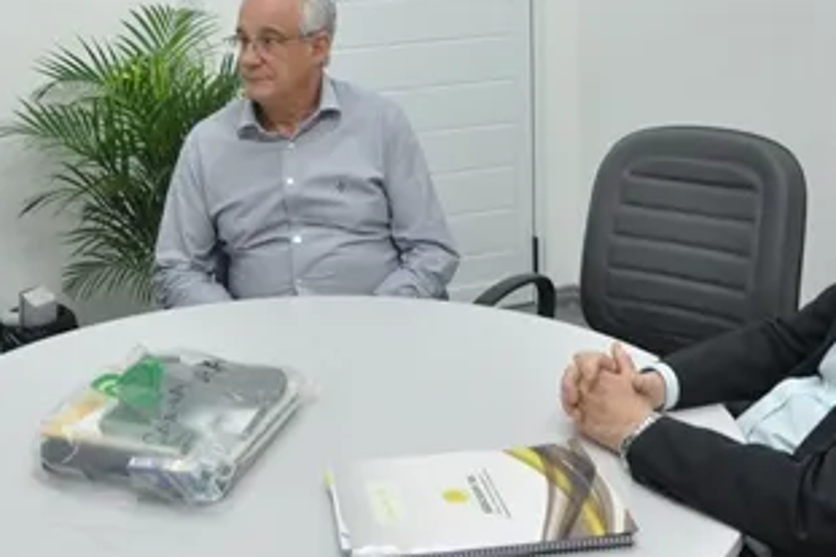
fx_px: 1273
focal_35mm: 55
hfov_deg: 36.2
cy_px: 175
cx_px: 339
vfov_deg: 24.5
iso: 400
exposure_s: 1/30
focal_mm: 21
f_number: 4.5
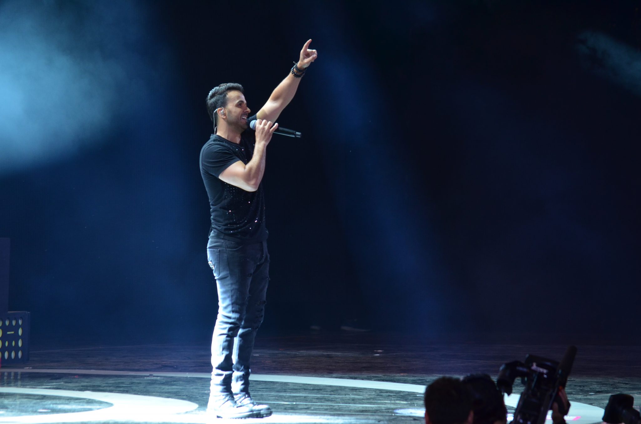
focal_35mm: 248
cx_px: 320
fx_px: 4397
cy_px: 212
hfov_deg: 8.3
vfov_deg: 5.5
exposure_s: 1/125
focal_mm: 165
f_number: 5.3
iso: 800
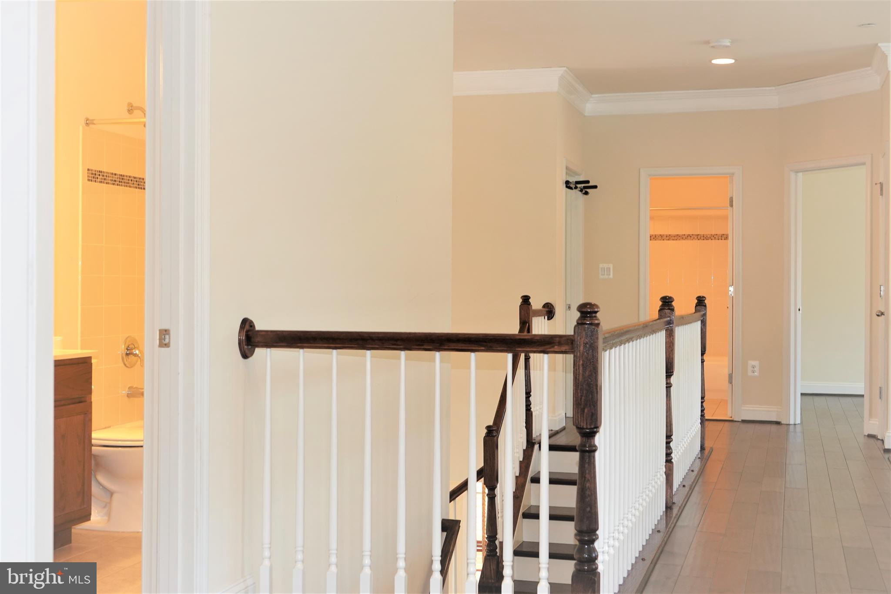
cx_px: 446
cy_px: 297
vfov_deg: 29.2
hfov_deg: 42.7
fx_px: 1138
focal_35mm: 46
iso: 200
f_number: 3.2
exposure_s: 1/50
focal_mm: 16.92
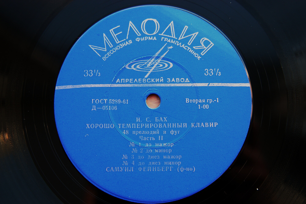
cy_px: 102
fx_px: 446
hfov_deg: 37.9
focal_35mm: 52
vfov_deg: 25.7
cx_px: 153
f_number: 3.5
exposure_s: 1/50
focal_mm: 35
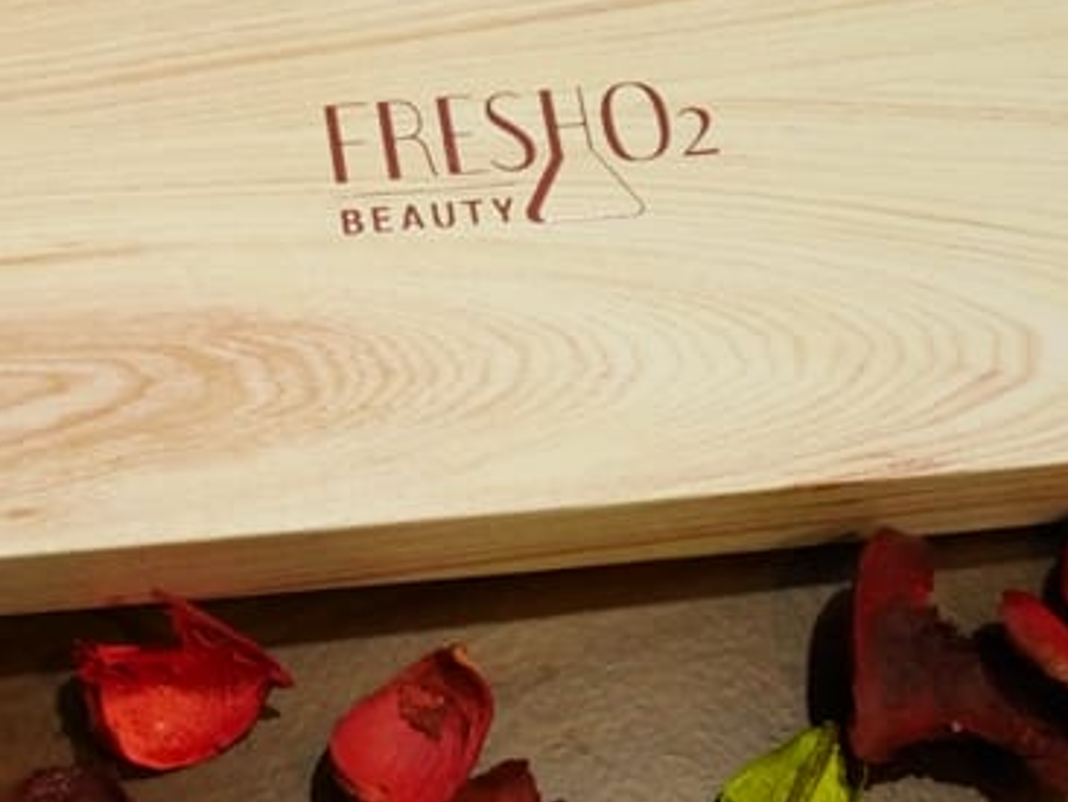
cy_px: 551
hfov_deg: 24.1
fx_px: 2470
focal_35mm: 80
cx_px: 225
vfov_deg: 18.4
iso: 2500
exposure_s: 1/60
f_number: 4.9
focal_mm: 22
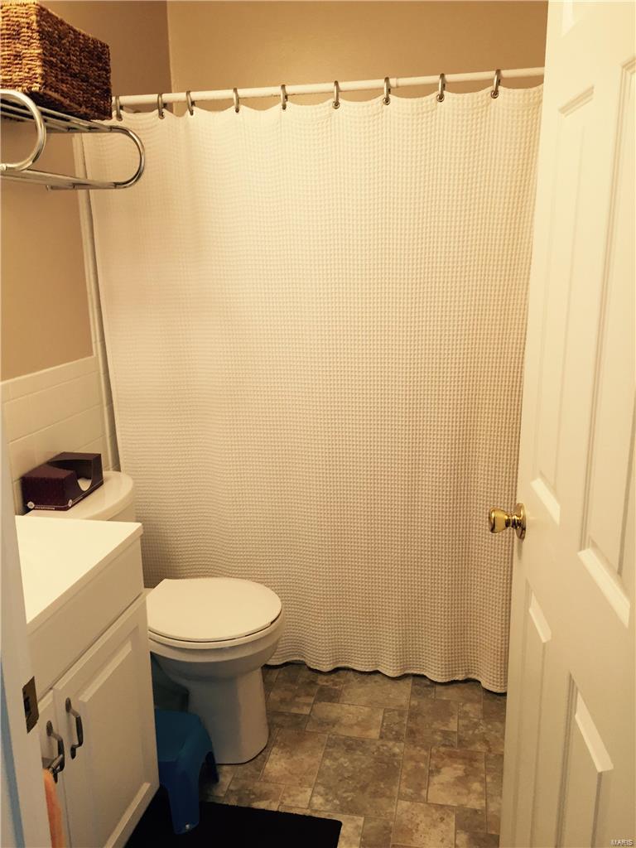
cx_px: 318
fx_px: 710
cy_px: 424
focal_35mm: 29
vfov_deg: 61.7
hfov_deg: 48.2
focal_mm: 4.15
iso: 64
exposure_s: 1/30
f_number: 2.2
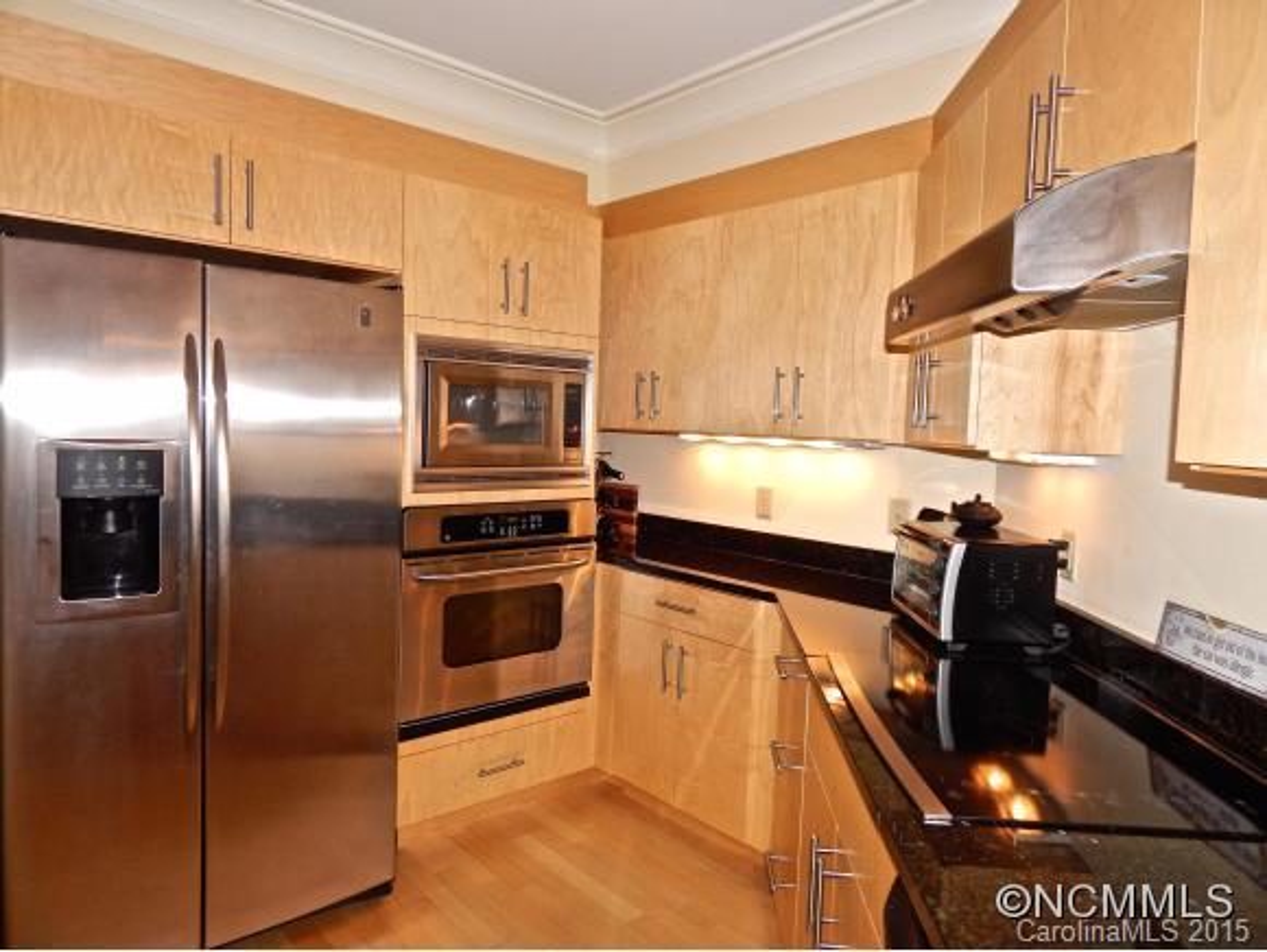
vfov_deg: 59.0
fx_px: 843
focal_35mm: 23
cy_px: 476
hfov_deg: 73.9
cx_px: 634
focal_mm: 4
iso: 200
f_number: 3
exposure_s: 1/30
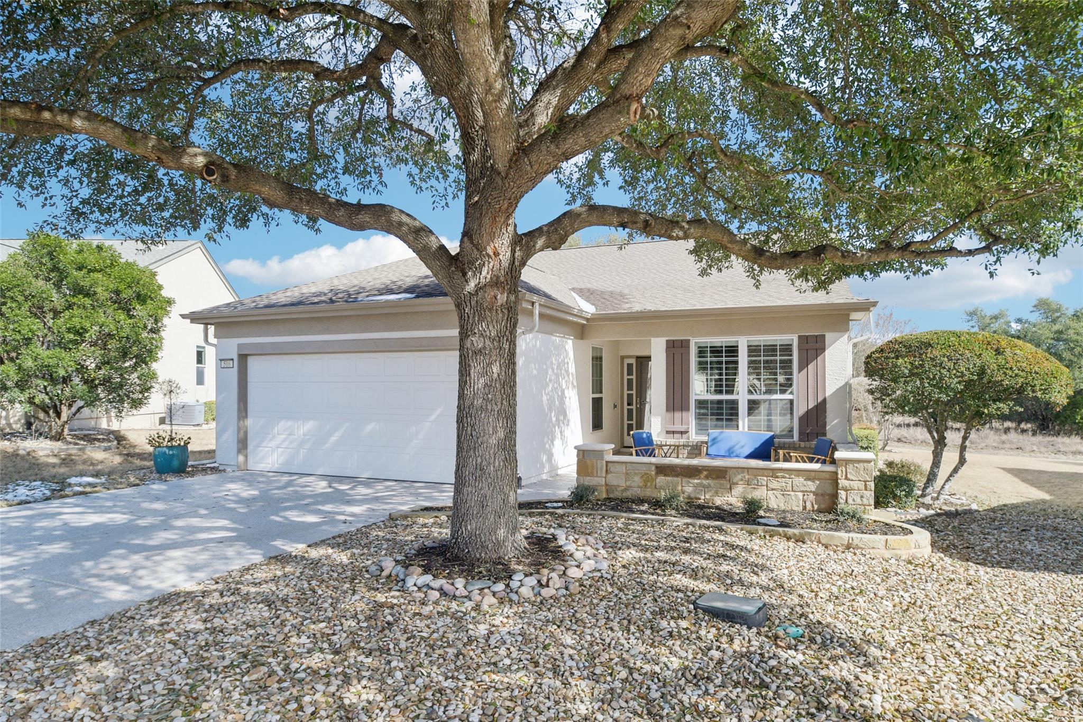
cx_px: 542
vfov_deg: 59.5
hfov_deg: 81.2
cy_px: 361
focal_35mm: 21
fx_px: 632
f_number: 8
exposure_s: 1/400
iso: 400
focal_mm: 14
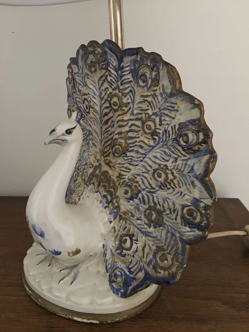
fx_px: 278
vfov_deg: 61.7
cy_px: 166
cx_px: 124
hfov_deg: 48.2
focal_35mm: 29
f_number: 2.2
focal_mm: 4.15
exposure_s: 1/17
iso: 500
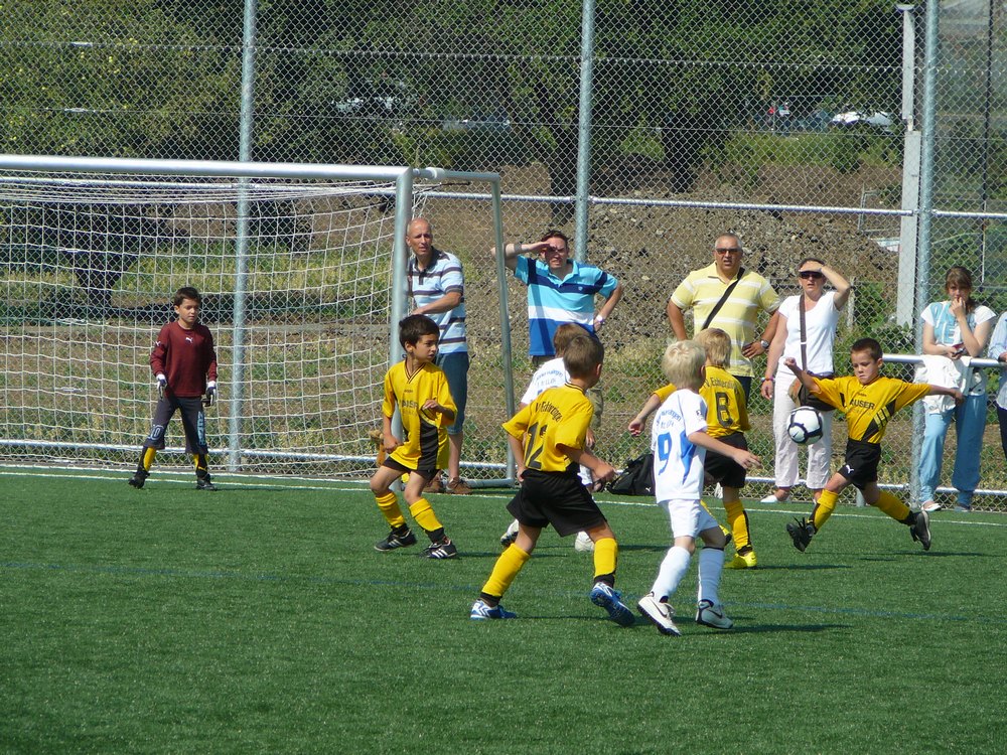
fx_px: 6662
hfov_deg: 8.6
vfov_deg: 6.5
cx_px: 504
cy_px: 378
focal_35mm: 229
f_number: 4.1
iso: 80
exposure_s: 1/800
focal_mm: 34.1
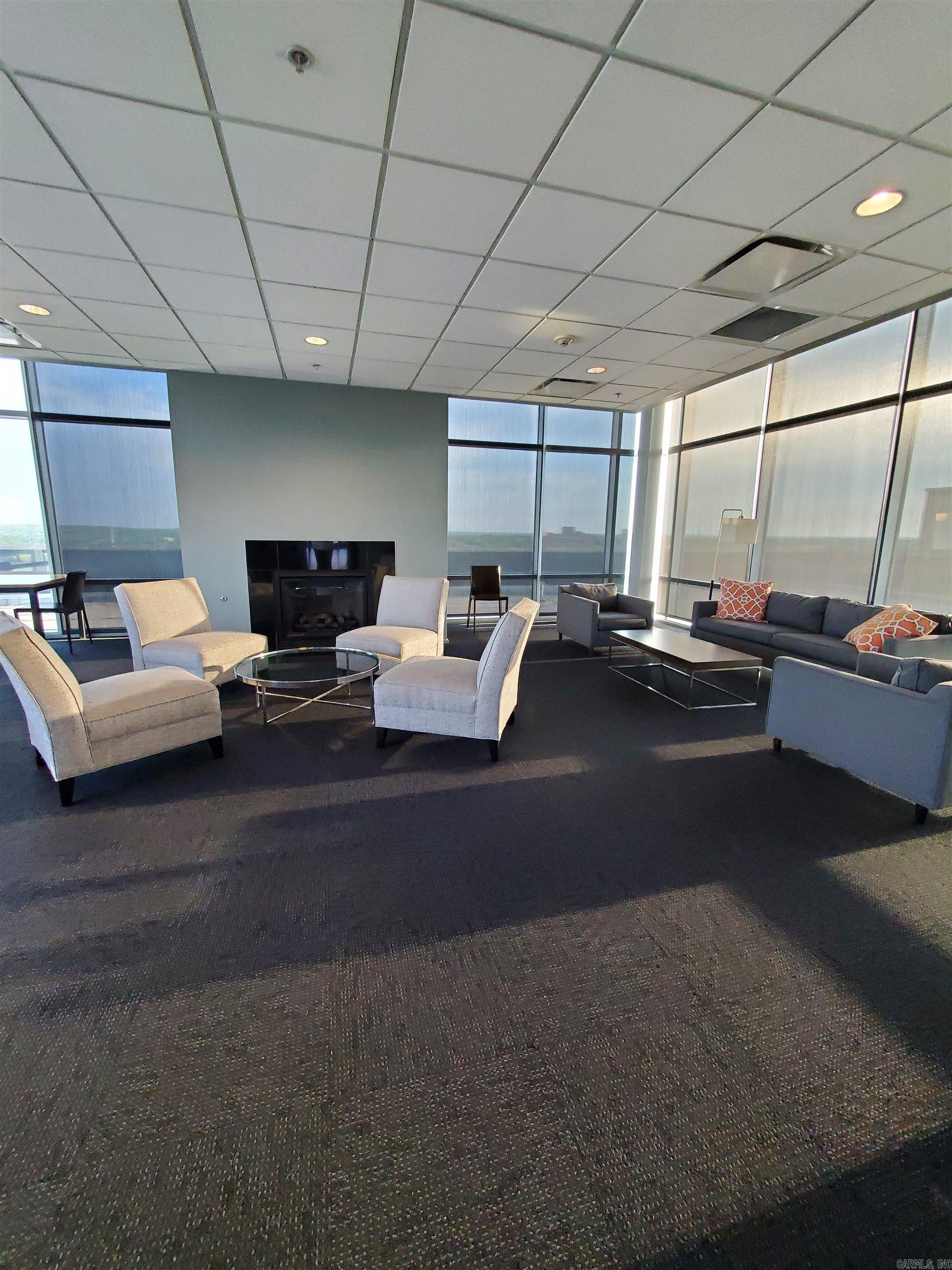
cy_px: 635
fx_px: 477
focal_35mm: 13
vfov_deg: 106.2
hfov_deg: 89.9
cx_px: 476
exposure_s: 1/60
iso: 500
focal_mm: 1.8
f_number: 2.2
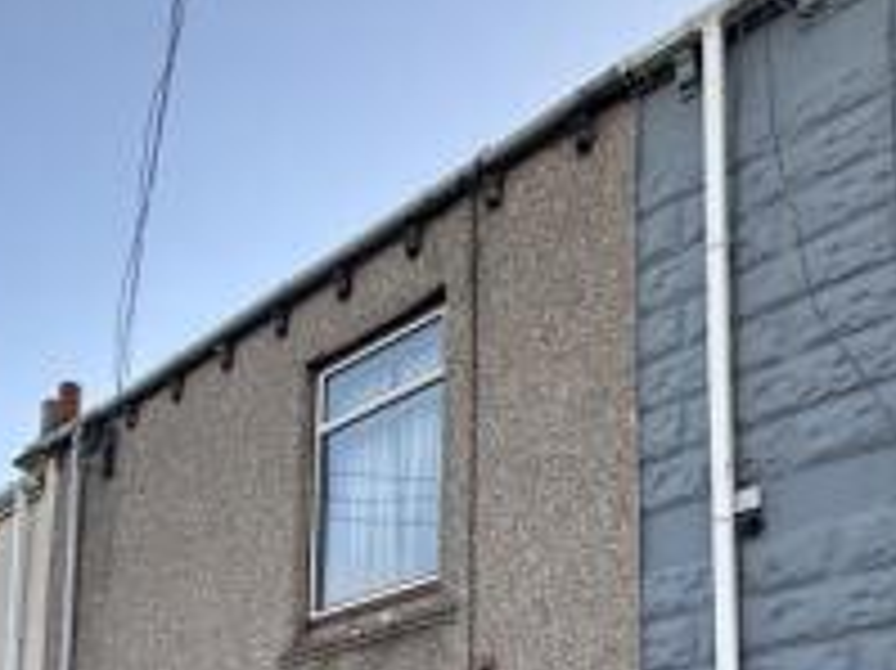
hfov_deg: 44.4
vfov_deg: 28.8
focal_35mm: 41
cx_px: 236
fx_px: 1061
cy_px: 866
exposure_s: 1/157
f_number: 2.2
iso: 40
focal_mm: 2.22
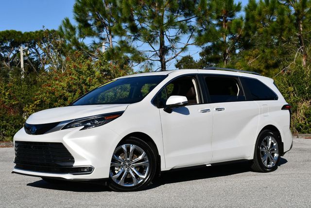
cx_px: 156
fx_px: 536
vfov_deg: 22.0
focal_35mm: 62
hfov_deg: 32.4
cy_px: 104
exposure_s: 1/400
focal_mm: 31
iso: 100
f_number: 10
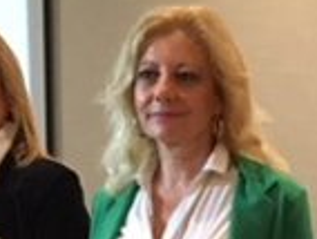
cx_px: 246
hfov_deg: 13.9
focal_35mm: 141
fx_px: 1293
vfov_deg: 10.1
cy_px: 407
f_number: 2.2
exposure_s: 1/25
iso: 200
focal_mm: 4.15
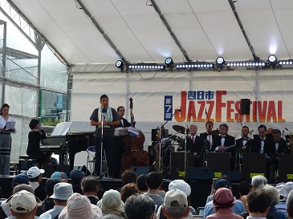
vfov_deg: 16.0
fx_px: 778
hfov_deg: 21.3
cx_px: 146
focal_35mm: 92
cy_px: 110
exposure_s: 1/500
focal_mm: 8.6
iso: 80
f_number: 3.3
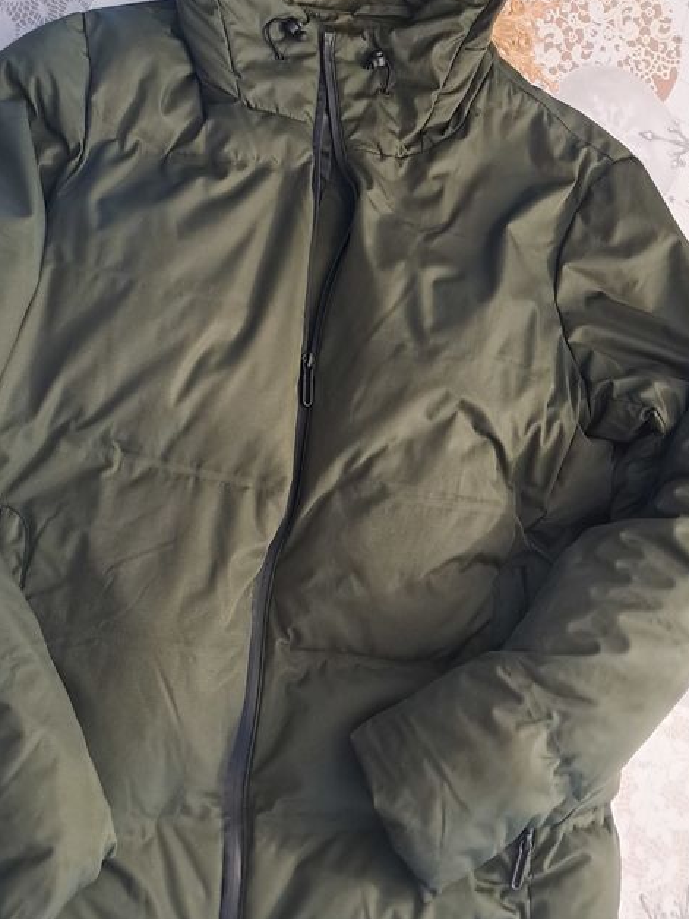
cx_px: 288
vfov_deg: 43.6
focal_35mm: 43
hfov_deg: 33.5
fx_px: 1141
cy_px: 370
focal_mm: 4
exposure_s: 1/25
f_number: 1.8
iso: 640
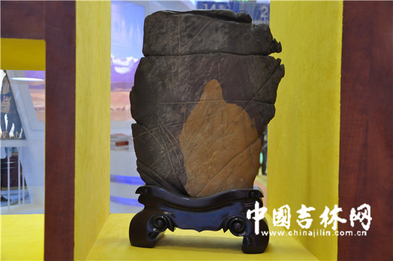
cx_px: 196
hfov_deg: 49.6
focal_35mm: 39
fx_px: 425
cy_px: 130
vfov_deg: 34.1
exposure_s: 1/80
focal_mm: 26
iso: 800
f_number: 4.5
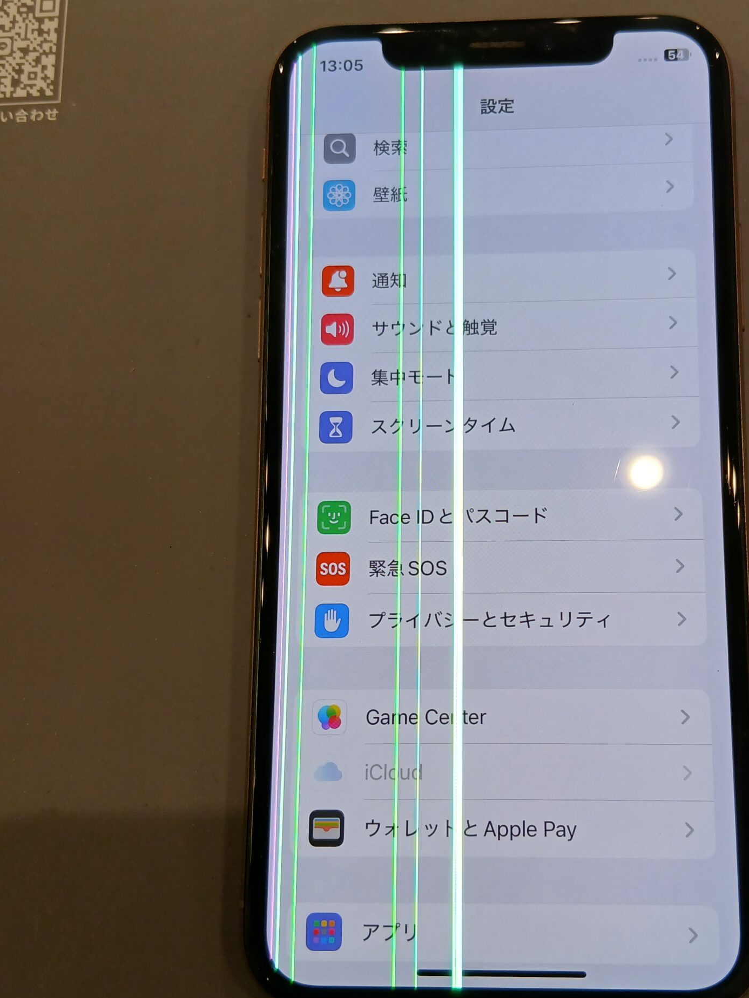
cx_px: 483
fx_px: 1038
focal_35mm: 36
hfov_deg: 39.3
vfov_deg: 51.3
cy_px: 509
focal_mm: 3.86
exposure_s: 1/50
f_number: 1.8
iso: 64
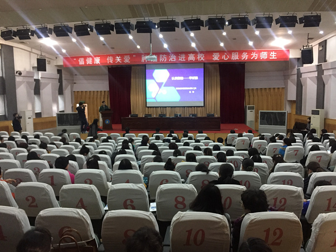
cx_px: 168
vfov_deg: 48.2
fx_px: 281
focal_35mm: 29
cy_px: 126
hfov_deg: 61.7
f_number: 2.2
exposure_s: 1/17
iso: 250
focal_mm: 4.15
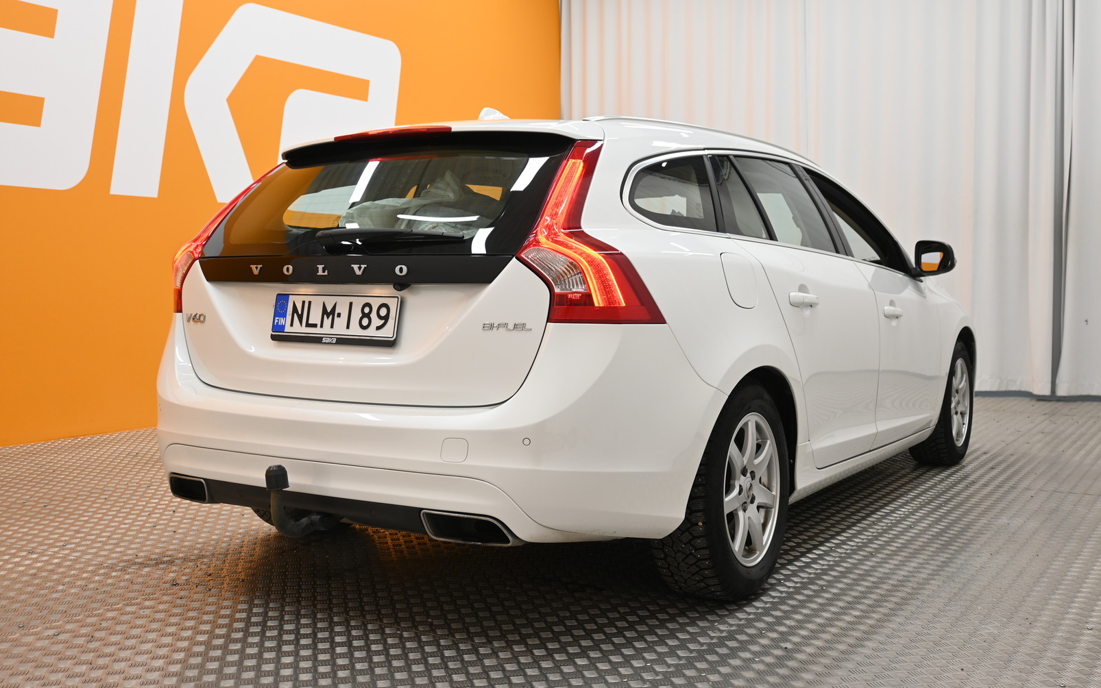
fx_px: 1110
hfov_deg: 52.7
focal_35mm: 37
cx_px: 546
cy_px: 322
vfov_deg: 34.4
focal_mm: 24
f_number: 4.2
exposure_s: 1/40
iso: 220
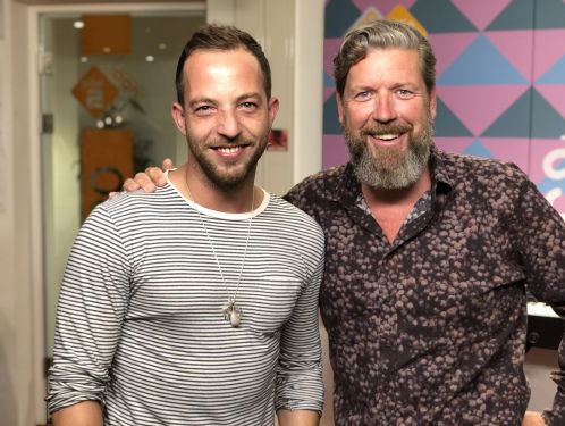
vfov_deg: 28.1
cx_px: 282
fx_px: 850
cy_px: 213
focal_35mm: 52
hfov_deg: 36.8
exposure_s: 1/33
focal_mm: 6
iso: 100
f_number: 2.4
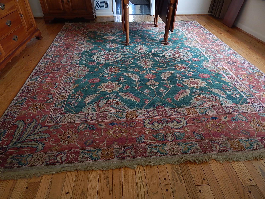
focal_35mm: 22
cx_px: 132
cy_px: 100
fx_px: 168
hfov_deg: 76.4
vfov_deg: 61.1
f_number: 3
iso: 160
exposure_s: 1/30
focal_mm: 4
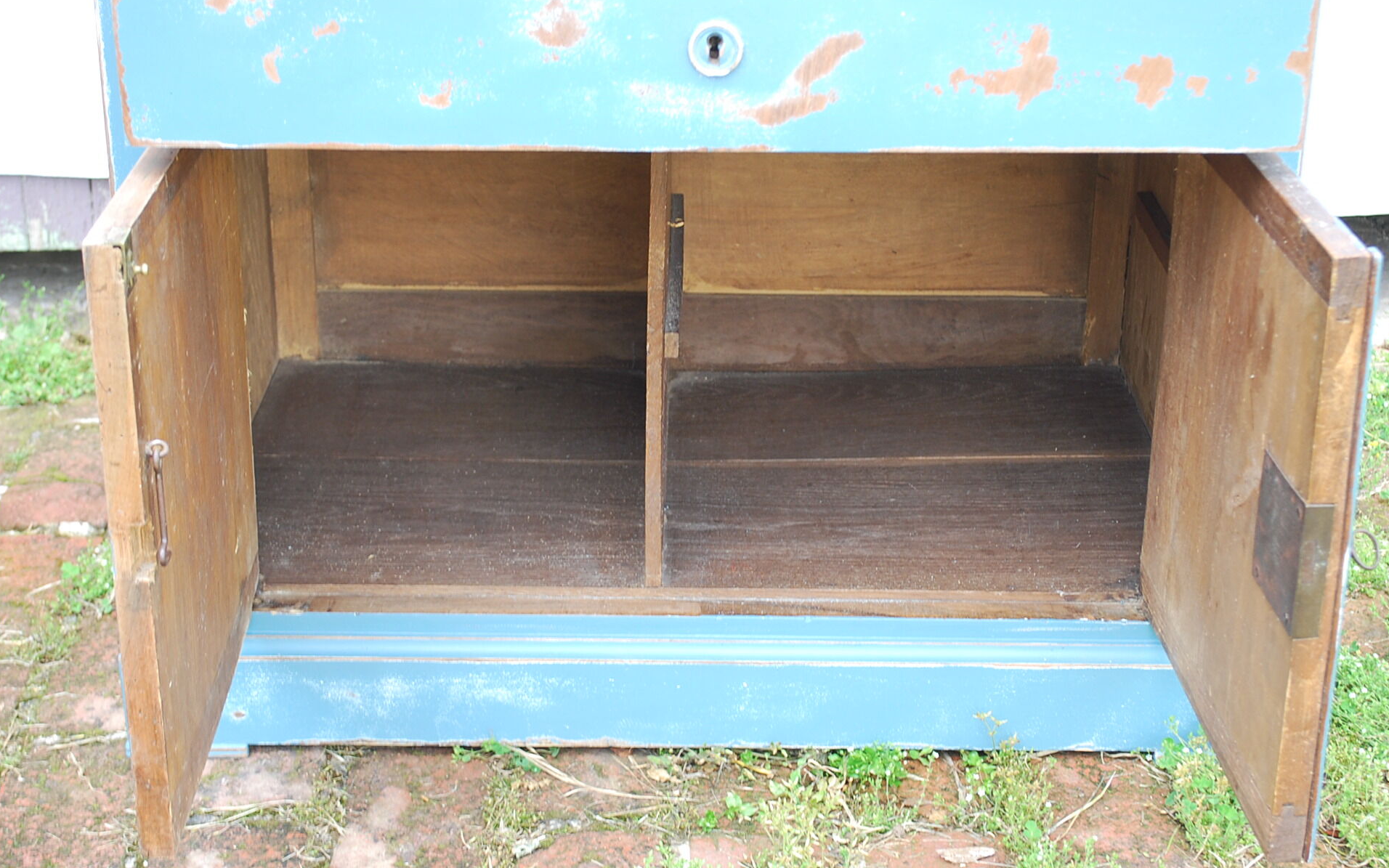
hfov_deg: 33.0
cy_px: 426
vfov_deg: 21.0
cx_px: 697
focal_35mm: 62
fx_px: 2347
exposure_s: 1/30
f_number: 5.3
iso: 220
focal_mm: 40
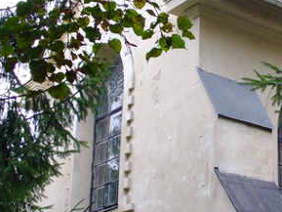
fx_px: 668
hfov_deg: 23.4
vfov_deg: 18.0
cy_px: 88
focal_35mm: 82
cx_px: 236
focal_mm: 6.1
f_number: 2.8
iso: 80
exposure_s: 1/60
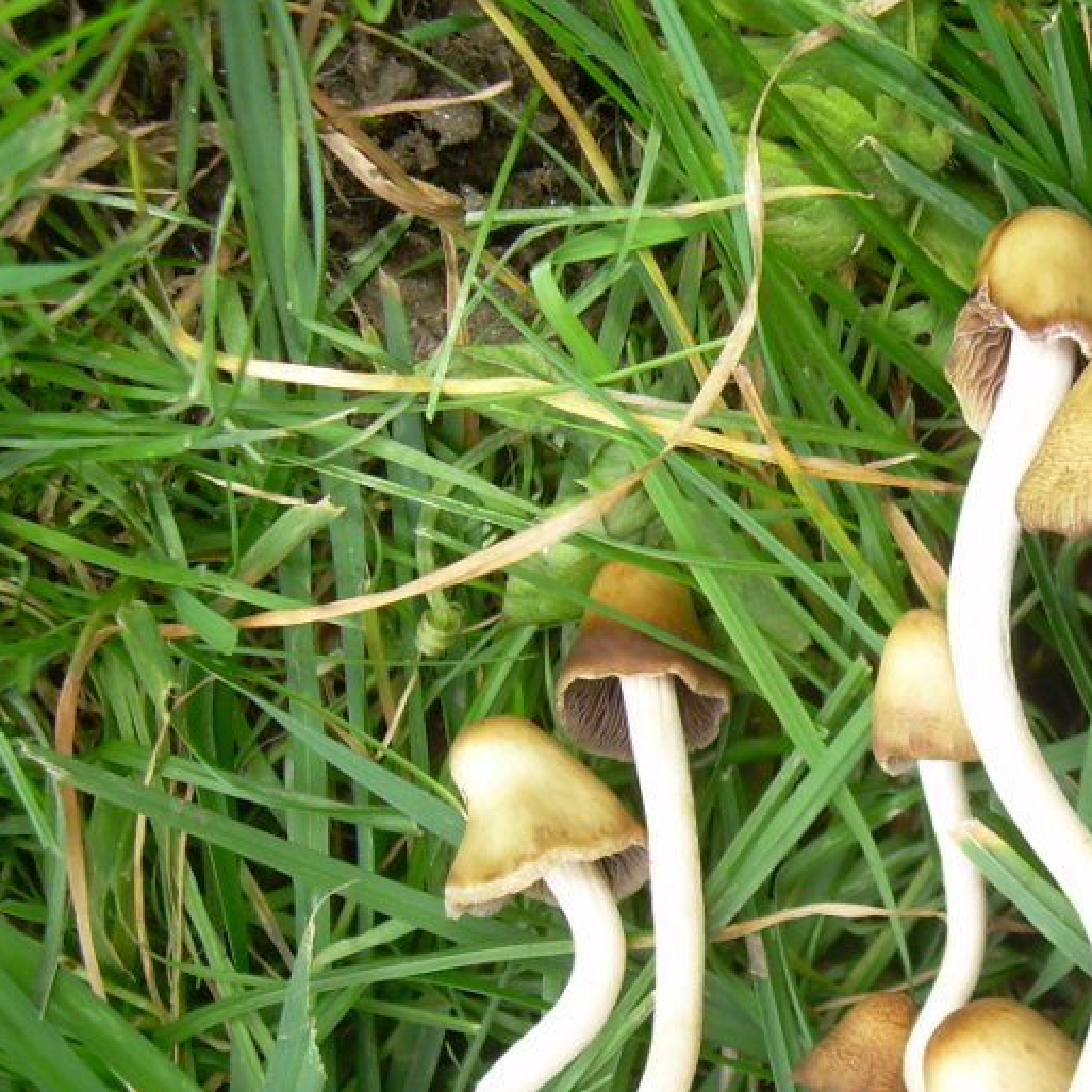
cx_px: 1049
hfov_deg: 24.7
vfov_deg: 25.7
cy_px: 679
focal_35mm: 67
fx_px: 2391
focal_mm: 6.3
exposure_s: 1/115
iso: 50
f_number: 2.8
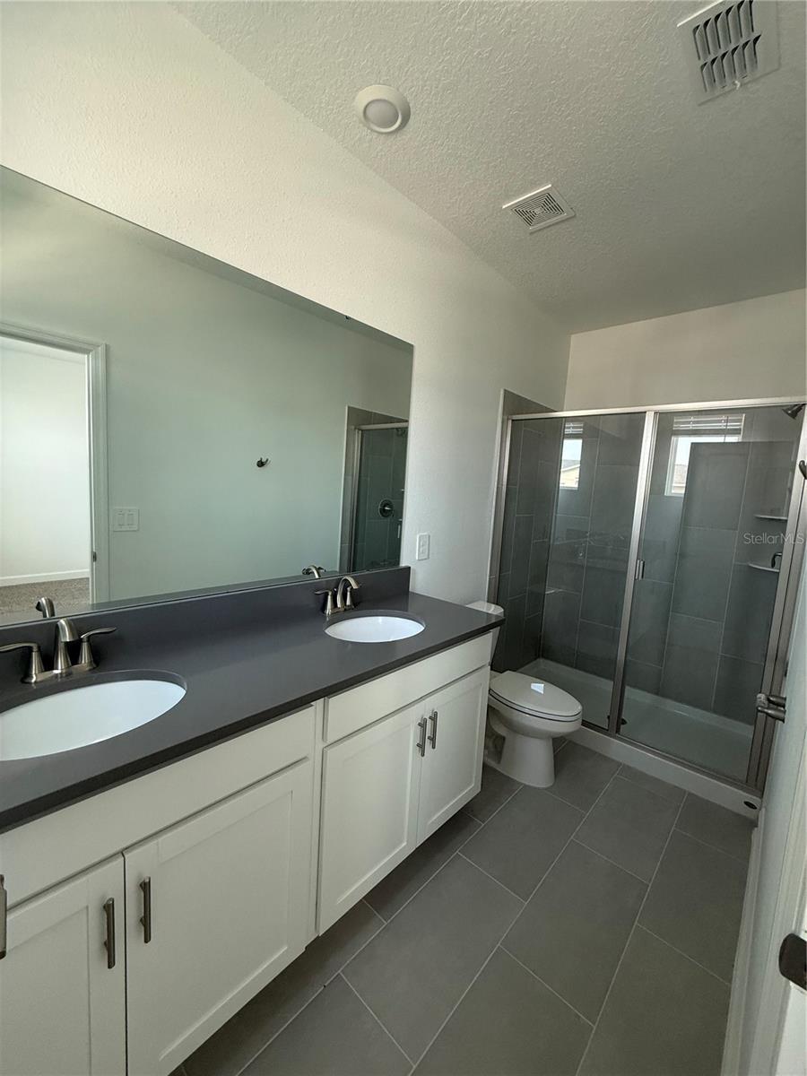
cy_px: 538
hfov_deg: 85.7
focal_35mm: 14
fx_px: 435
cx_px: 404
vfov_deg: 102.1
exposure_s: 1/60
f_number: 2.2
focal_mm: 2.22
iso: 250
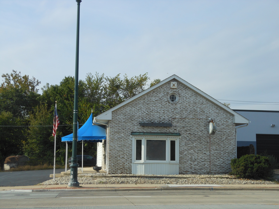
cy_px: 104
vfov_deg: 29.1
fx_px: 403
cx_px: 140
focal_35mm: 50
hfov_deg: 38.2
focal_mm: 8.9
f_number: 4
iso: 80
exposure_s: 1/800
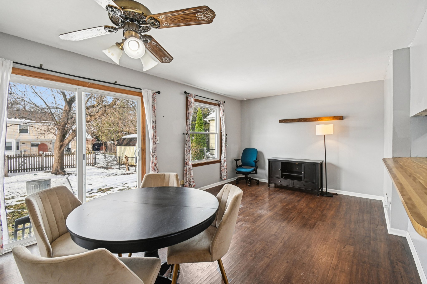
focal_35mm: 15
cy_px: 142
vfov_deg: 77.3
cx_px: 214
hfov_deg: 100.4
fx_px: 178
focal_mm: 10
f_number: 8
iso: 100
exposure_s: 1/30
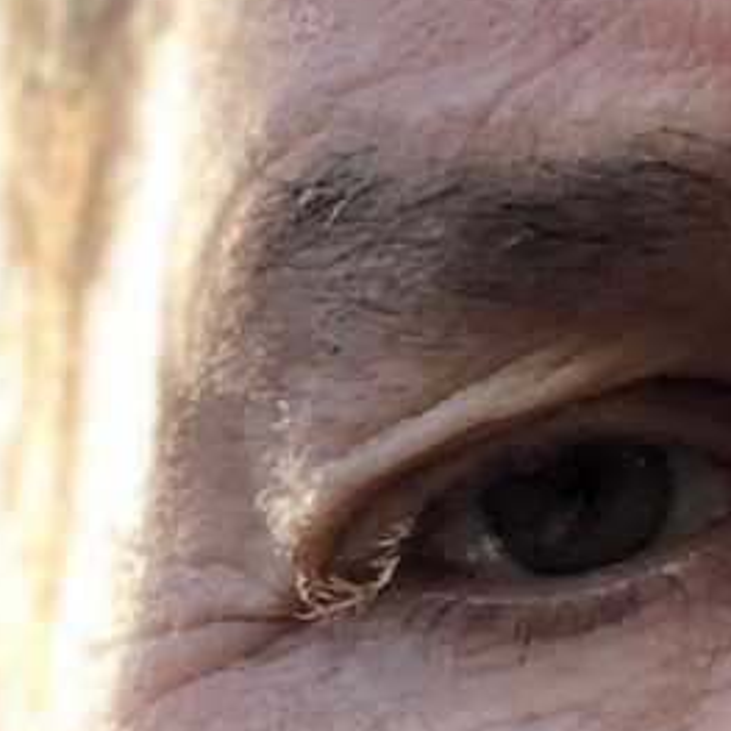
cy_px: 1023
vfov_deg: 6.3
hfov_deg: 6.3
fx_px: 6570
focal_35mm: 275
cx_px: 1227
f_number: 2.2
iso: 25
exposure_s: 1/120
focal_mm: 2.87
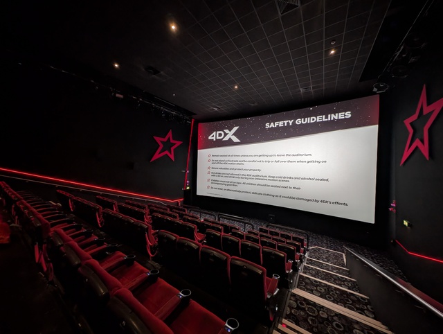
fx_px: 154
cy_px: 167
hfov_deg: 110.5
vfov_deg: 94.6
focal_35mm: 12
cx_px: 222
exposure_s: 1/8.64
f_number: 1.95
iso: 175
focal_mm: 2.23
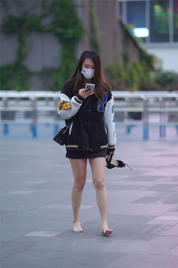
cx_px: 89
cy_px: 134
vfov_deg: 15.2
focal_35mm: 135
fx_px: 1001
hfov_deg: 10.2
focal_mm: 135
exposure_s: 1/400
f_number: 2.2
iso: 640
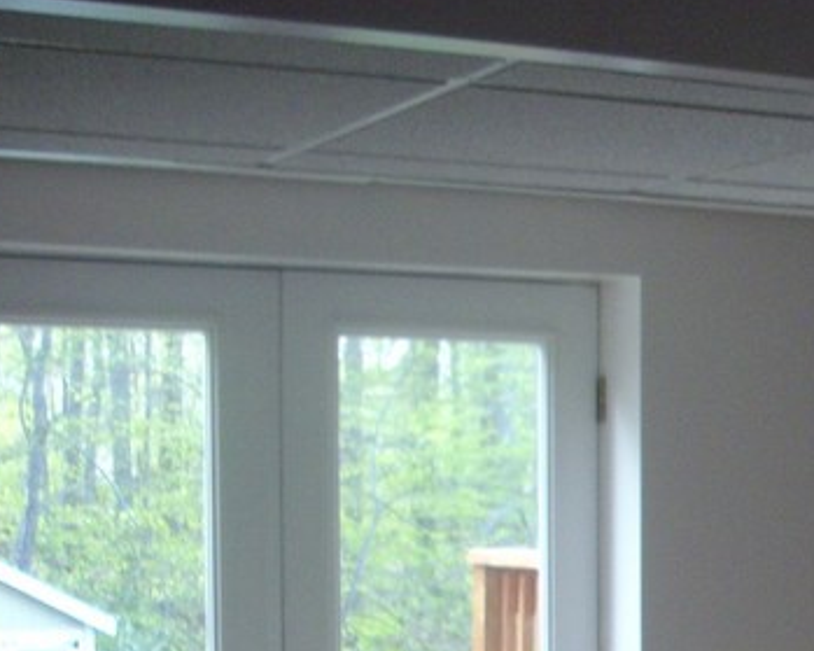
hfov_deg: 17.3
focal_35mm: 106
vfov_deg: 14.1
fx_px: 2553
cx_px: 973
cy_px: 784
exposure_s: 1/50
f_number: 2.8
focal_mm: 6.2
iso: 165
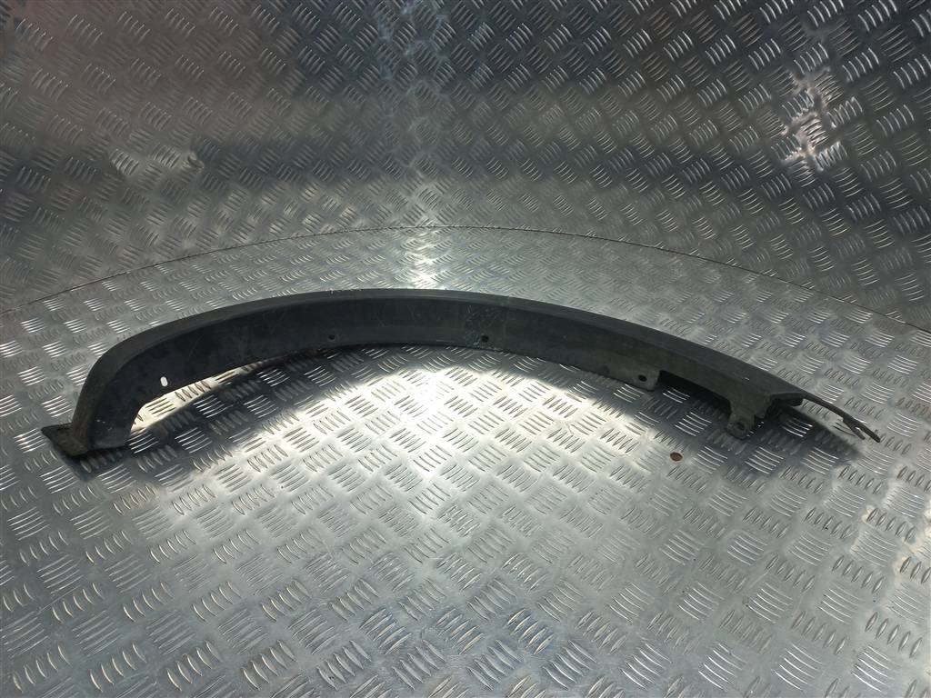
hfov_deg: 69.4
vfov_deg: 54.9
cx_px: 466
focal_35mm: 25
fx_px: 672
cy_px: 349
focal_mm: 4.6
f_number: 1.8
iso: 50
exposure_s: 1/50
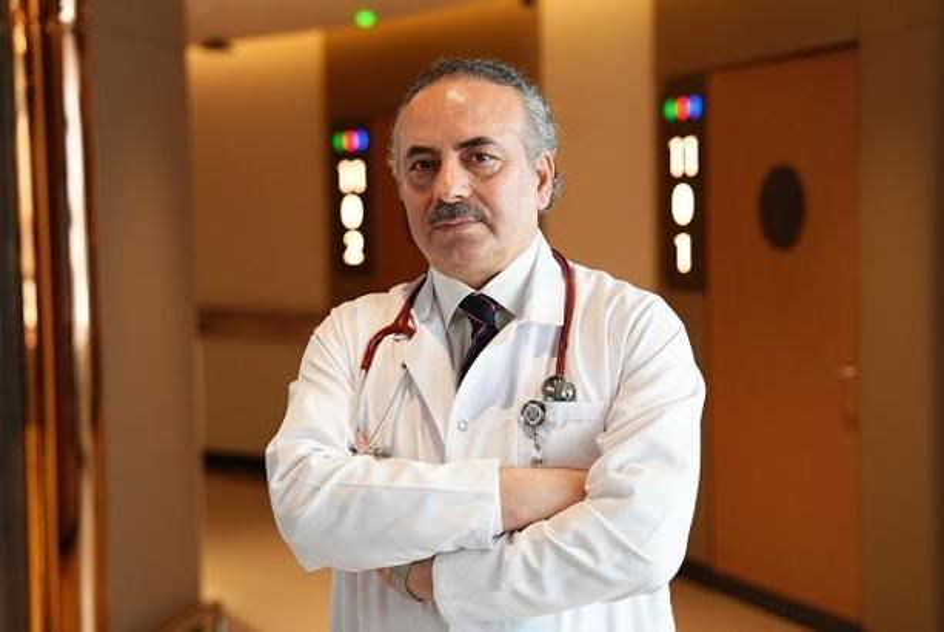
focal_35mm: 70
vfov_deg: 19.5
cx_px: 472
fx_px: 1837
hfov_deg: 28.8
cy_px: 316
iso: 100
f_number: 3.2
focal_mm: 70
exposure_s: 1/30
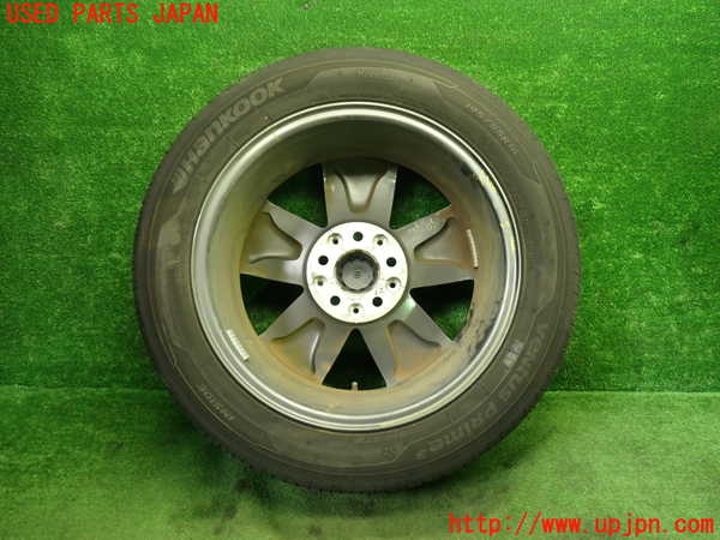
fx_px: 624
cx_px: 360
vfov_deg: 46.8
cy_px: 270
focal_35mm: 30
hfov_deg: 60.0
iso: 200
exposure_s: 1/30
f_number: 2.3
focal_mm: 5.4
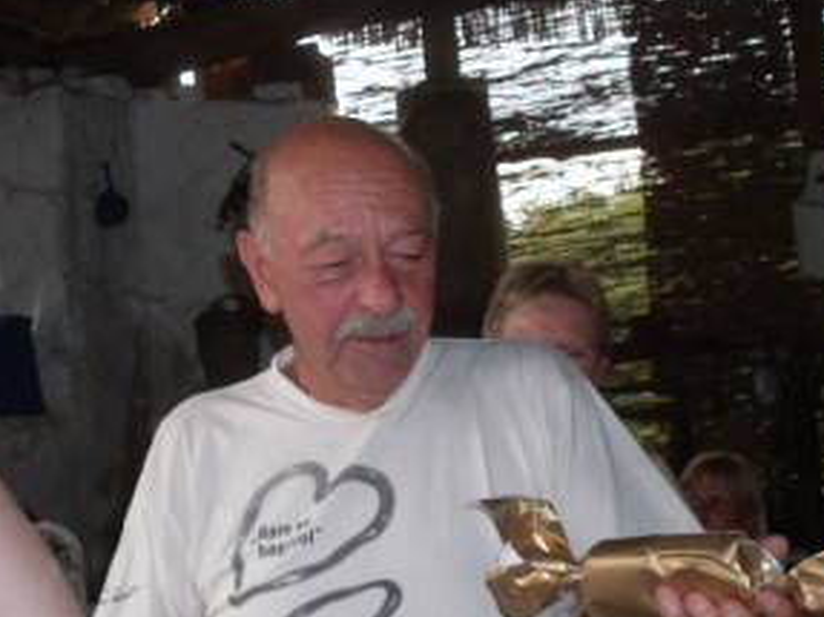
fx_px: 1951
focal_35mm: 82
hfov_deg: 23.8
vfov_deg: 18.0
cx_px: 316
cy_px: 273
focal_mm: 8.1
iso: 100
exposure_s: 1/45
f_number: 3.1
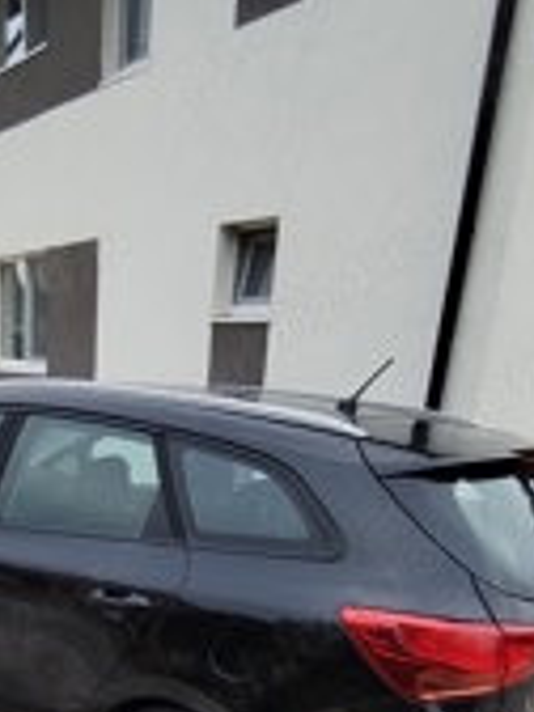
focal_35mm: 38
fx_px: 782
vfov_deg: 42.5
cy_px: 708
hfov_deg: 37.1
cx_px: 157
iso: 100
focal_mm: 1.42
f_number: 2.2
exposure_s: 1/164
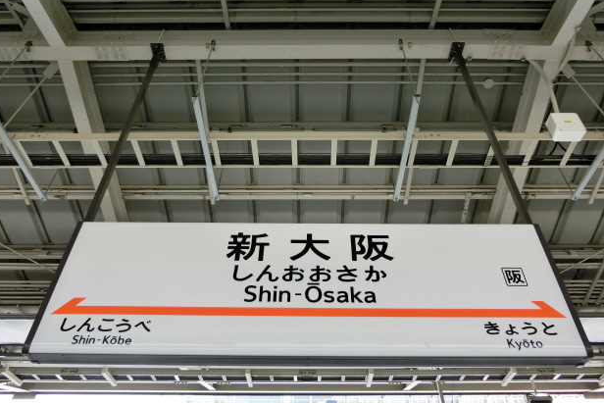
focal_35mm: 27
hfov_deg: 67.4
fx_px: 453
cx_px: 307
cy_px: 176
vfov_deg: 47.8
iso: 80
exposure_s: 1/125
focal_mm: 4.5
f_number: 3.5
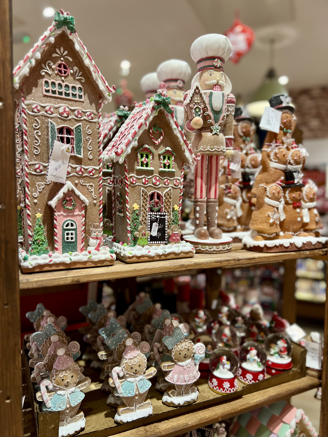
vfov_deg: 67.3
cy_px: 218
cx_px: 164
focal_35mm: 26
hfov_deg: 53.1
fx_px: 328
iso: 125
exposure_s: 1/100
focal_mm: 5.7
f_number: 1.5
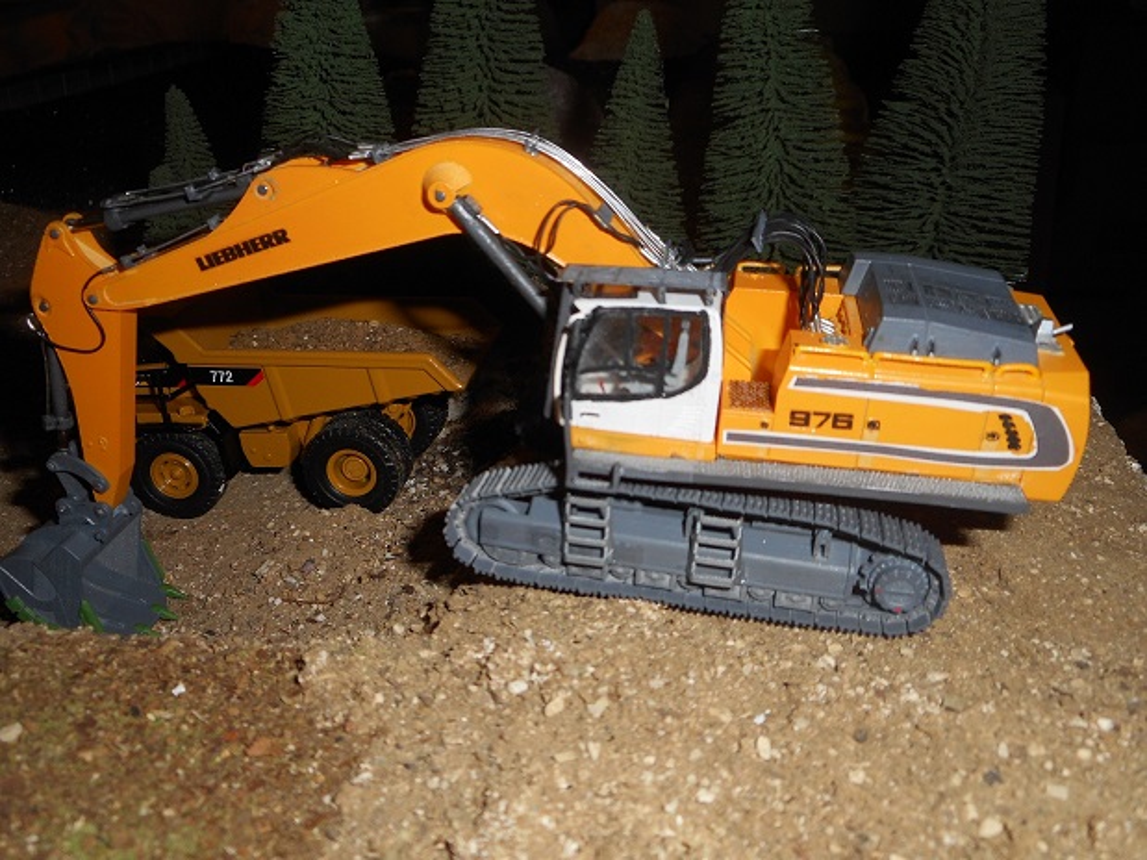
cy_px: 430
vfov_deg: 41.8
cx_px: 574
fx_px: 1126
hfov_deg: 54.0
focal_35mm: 34
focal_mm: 6
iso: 80
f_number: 4.2
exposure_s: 1/30
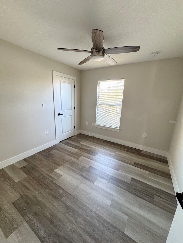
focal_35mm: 14
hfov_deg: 85.7
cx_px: 92
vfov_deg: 102.1
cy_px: 122
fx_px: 99
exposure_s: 1/60
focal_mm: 2.22
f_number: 2.2
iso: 400
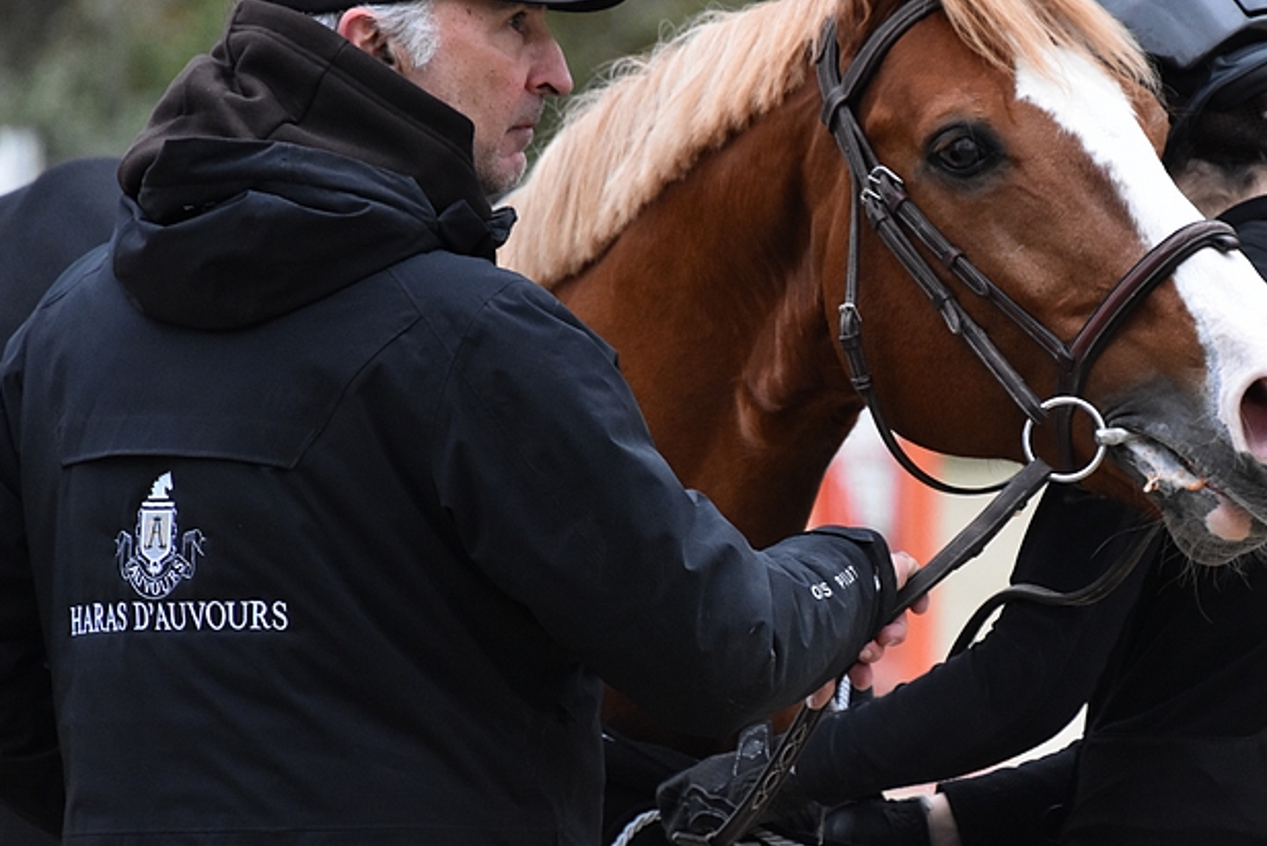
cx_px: 899
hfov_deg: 4.0
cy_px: 382
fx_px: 18093
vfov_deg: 2.7
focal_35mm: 514
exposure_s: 1/800
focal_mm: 240
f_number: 6.3
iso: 2000
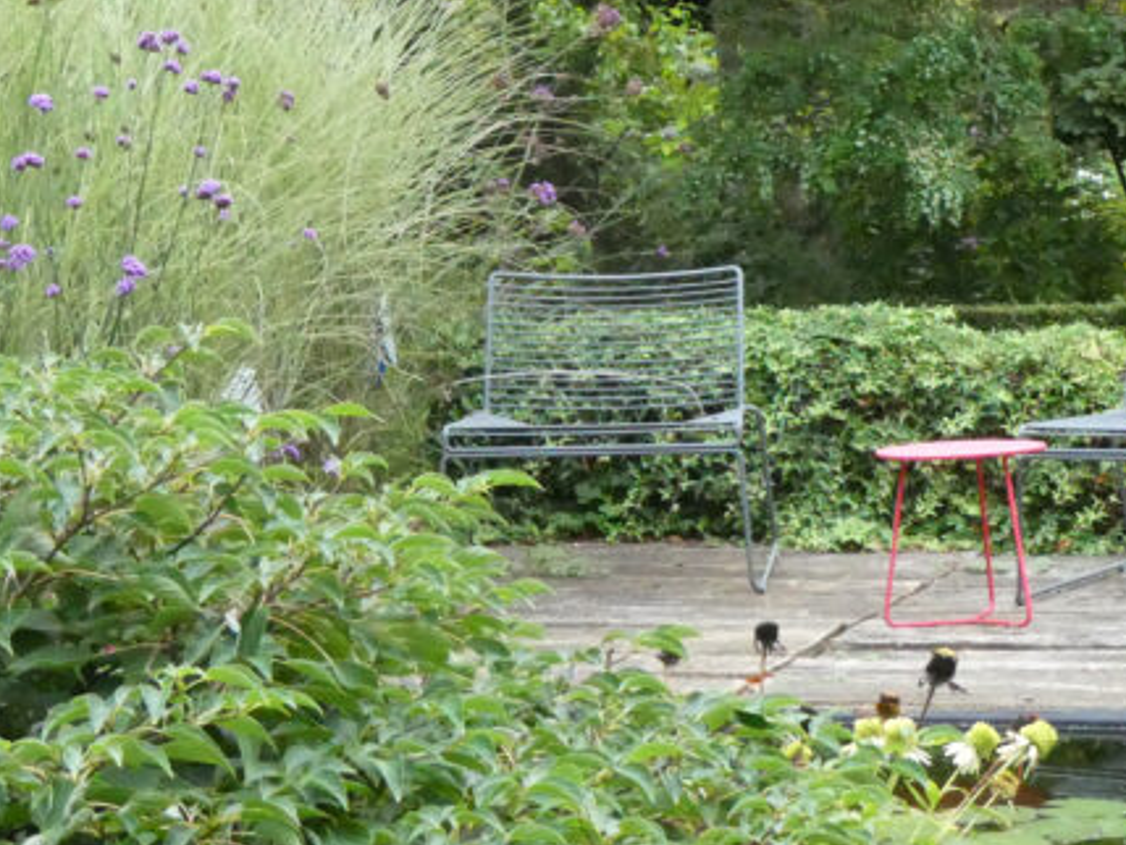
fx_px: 3416
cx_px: 619
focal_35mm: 105
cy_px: 262
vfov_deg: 14.1
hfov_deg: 18.7
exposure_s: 1/80
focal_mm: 7.8
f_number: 3.9
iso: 1250
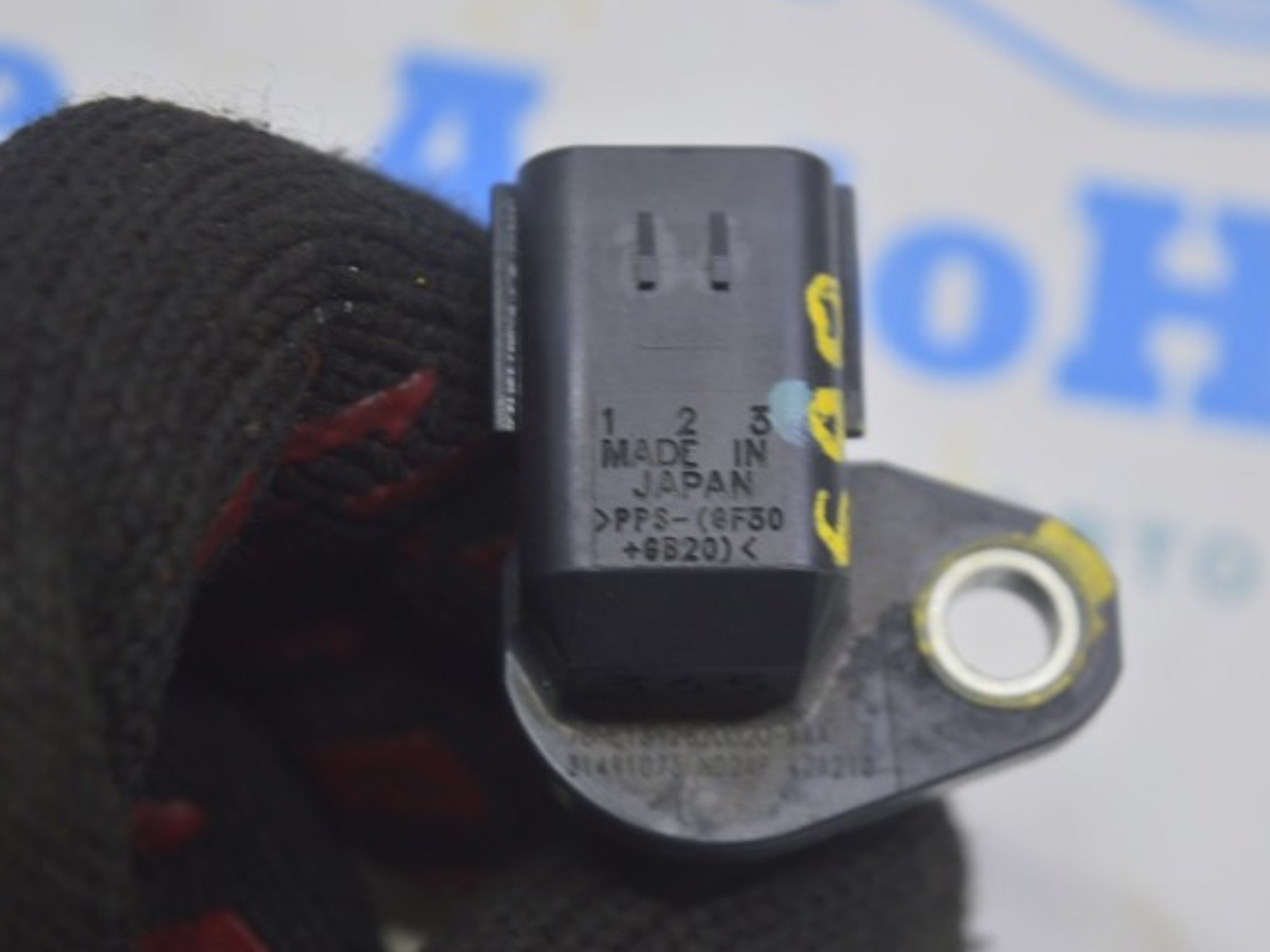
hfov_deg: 21.6
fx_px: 3322
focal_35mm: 91
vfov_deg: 16.3
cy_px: 473
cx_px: 696
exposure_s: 1/20
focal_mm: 55
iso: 400
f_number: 5.6
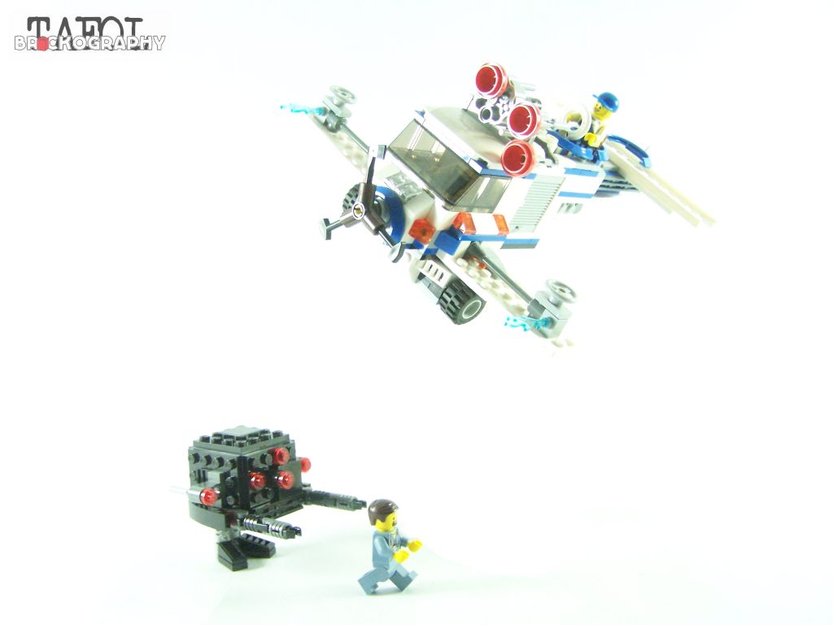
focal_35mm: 38
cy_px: 312
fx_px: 914
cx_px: 416
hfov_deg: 49.0
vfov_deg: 37.7
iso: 400
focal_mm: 6.3
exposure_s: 1/60
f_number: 3.2
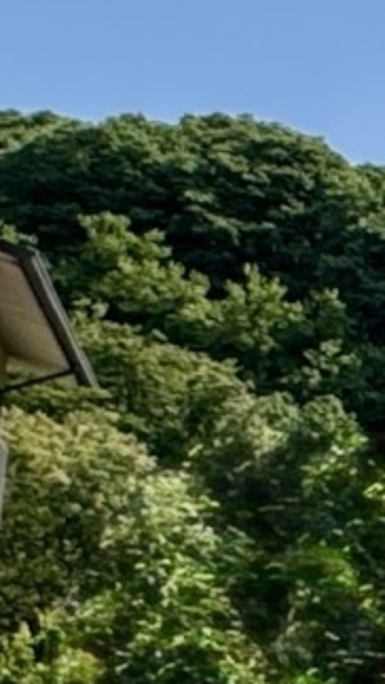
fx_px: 2193
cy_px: 663
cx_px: 1766
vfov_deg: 17.4
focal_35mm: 121
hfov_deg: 6.6
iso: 40
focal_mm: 2.22
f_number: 2.2
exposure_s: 1/1395
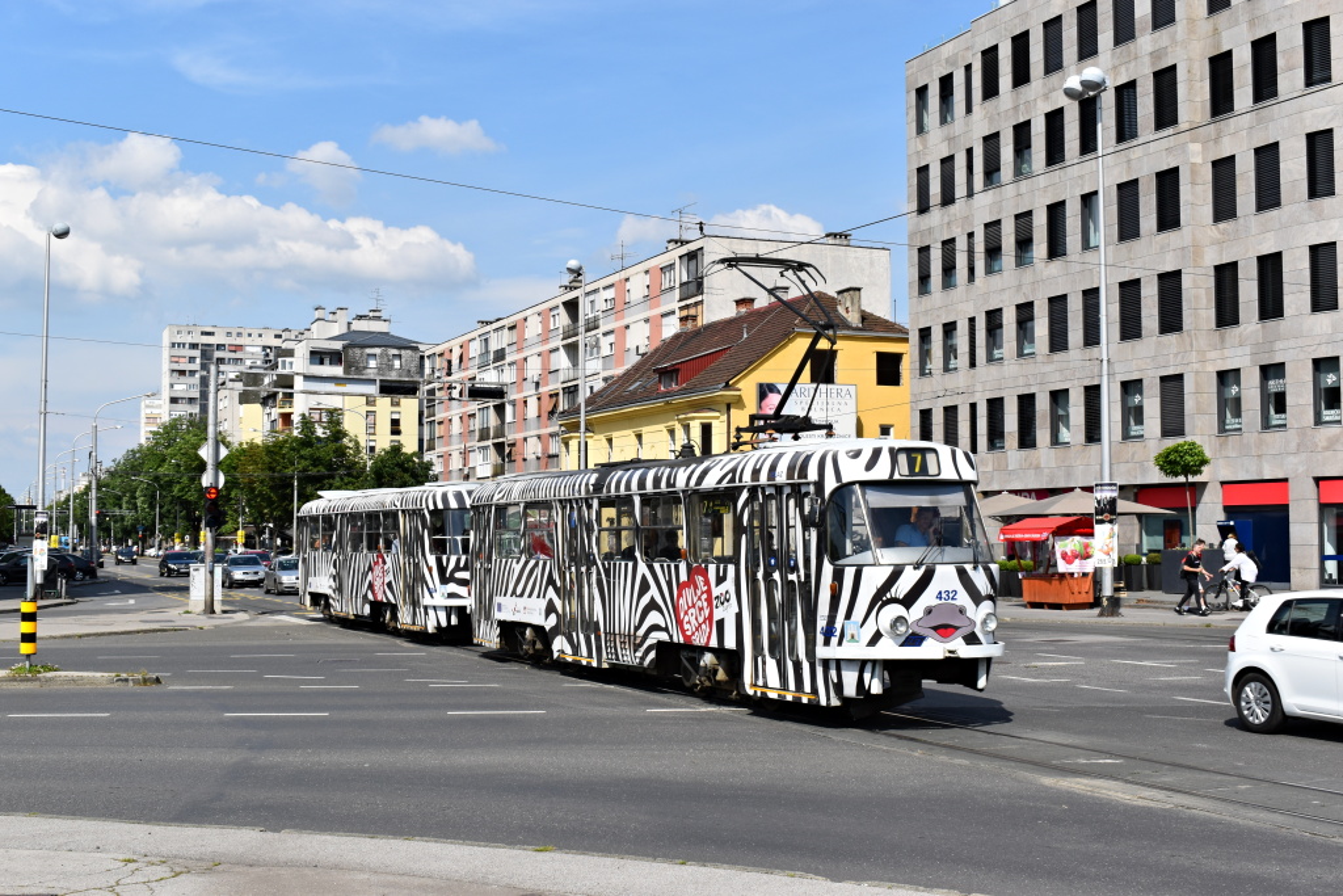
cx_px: 672
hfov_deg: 45.0
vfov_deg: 30.9
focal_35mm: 44
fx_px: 1623
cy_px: 448
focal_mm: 29
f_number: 10
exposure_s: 1/400
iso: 200
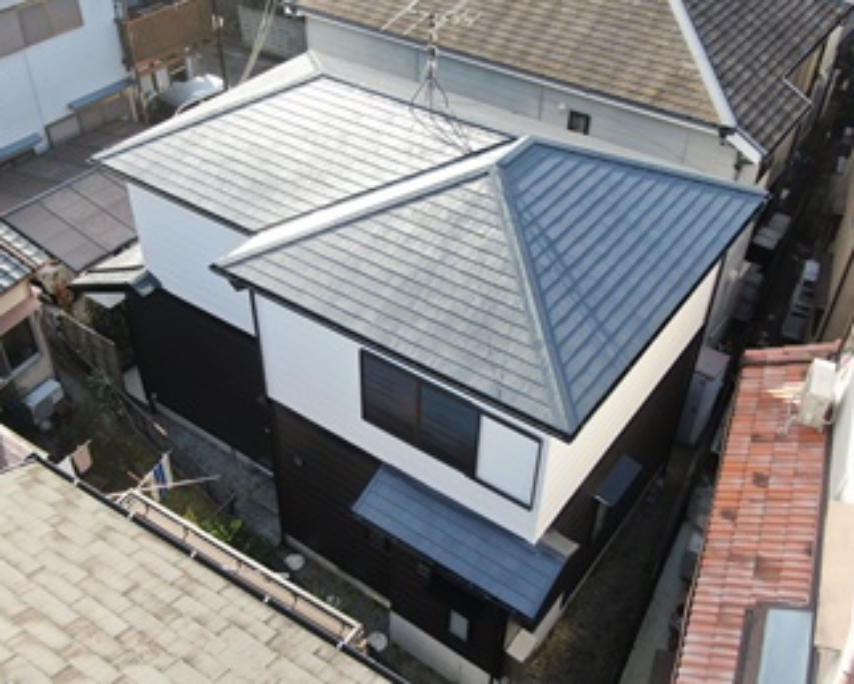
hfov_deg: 51.5
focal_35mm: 35
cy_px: 342
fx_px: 885
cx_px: 408
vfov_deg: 42.3
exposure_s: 1/320
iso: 100
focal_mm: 5.69
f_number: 3.2
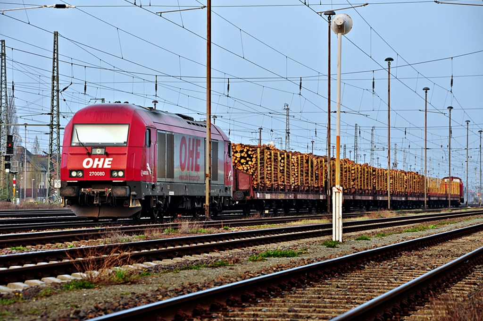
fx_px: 2211
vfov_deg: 8.3
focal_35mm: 165
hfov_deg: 12.5
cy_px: 160
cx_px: 242
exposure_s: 1/30
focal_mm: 110
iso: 200
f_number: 8
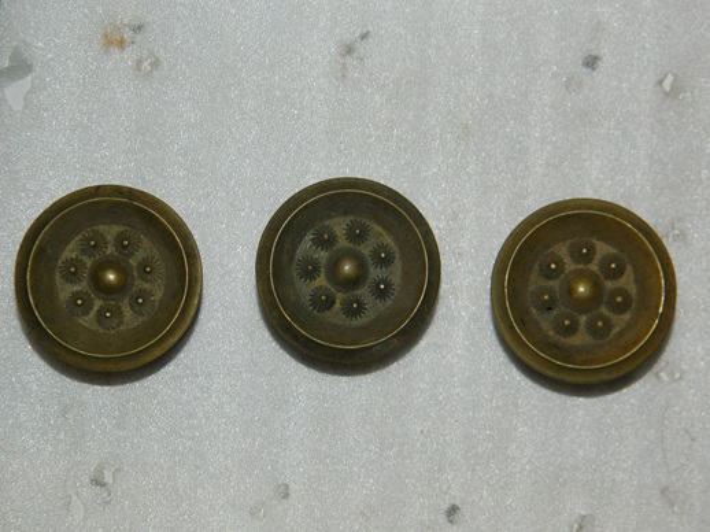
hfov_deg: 27.8
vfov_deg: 21.0
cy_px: 266
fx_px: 1435
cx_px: 355
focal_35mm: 70
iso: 200
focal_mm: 12.6
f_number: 4
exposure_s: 1/30
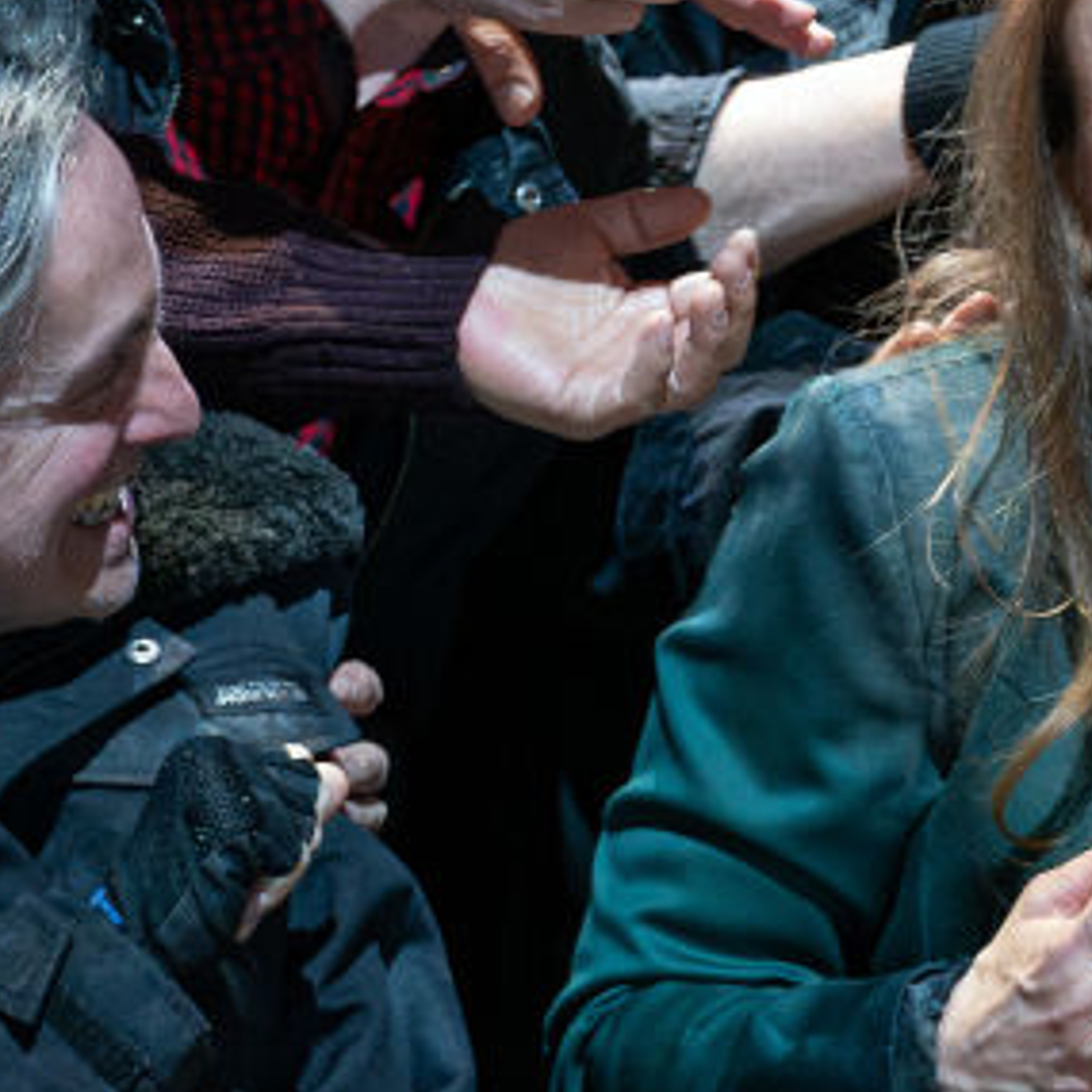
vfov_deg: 2.3
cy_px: 326
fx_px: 27589
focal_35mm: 773
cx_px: 1966
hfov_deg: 2.3
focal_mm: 173
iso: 4000
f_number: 4
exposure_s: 1/250
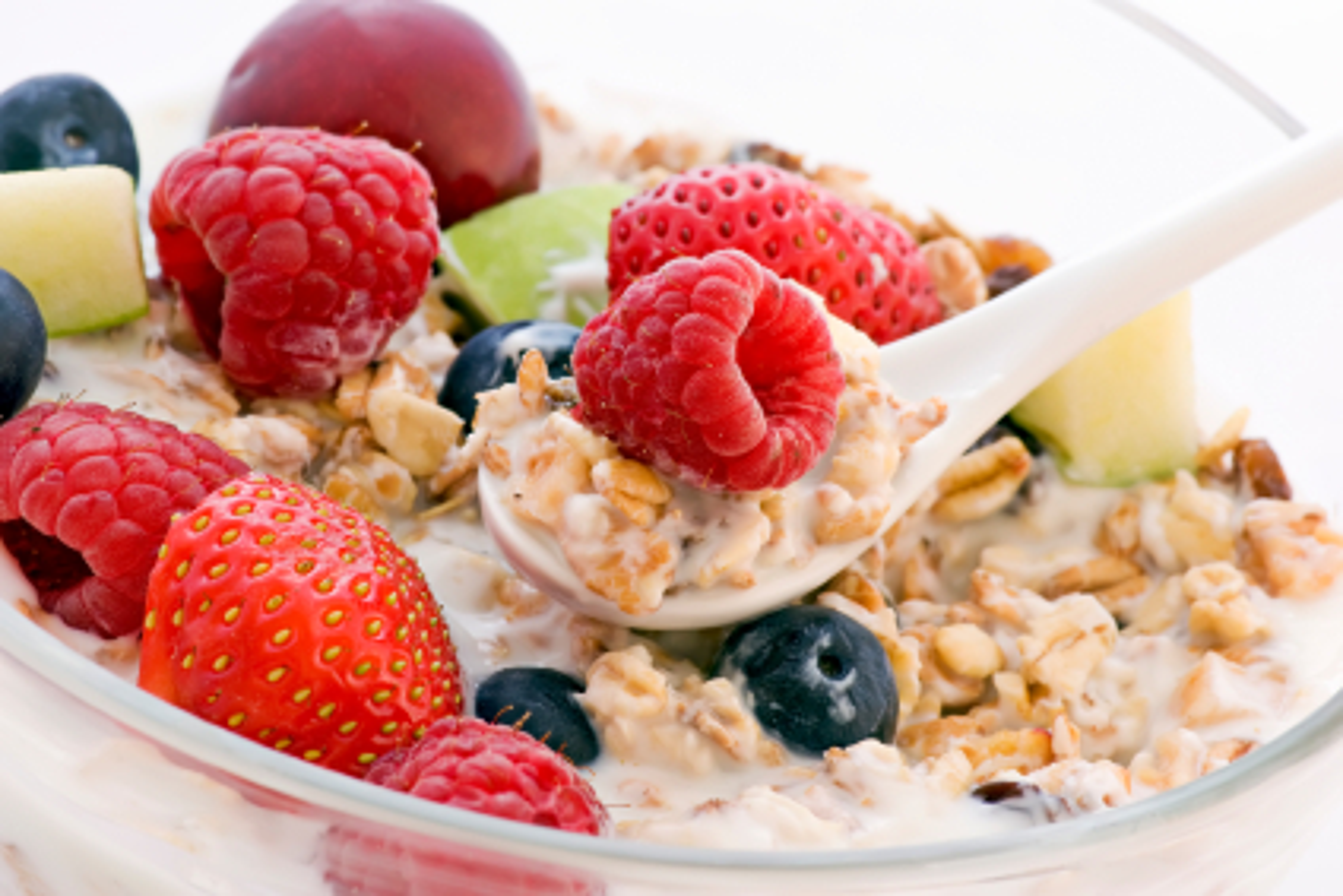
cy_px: 448
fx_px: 5597
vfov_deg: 9.2
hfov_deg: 13.7
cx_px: 672
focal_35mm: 150
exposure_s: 2
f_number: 13
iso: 100
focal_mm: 100
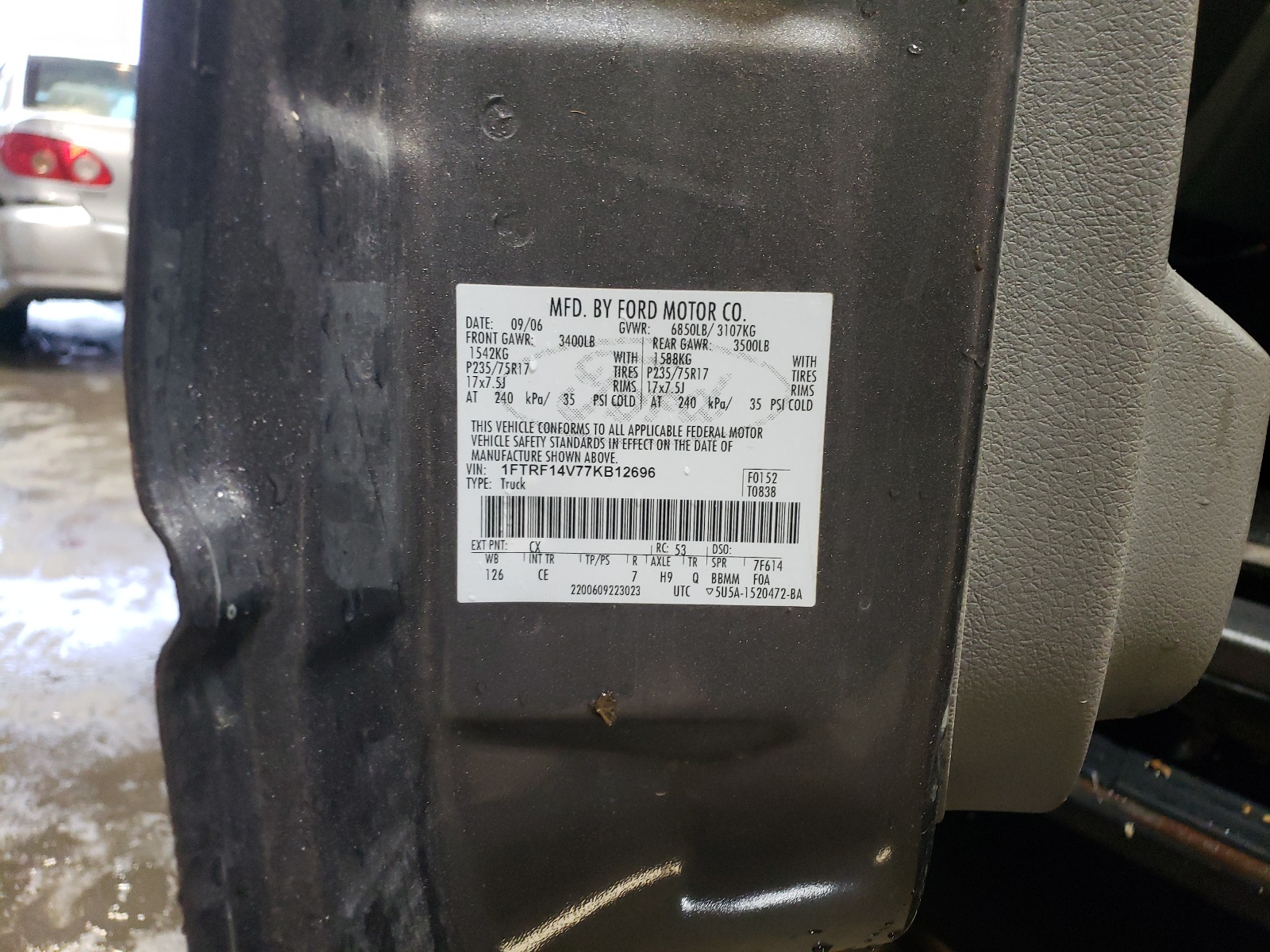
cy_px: 476
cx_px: 635
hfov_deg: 67.3
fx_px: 954
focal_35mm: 26
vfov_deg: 53.1
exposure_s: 1/60.2
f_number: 1.5
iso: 281
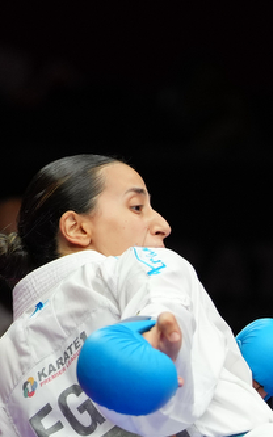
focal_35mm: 700
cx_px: 411
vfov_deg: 3.0
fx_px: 8337
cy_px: 584
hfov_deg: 1.9
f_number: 2.8
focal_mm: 143
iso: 500
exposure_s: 1/1000
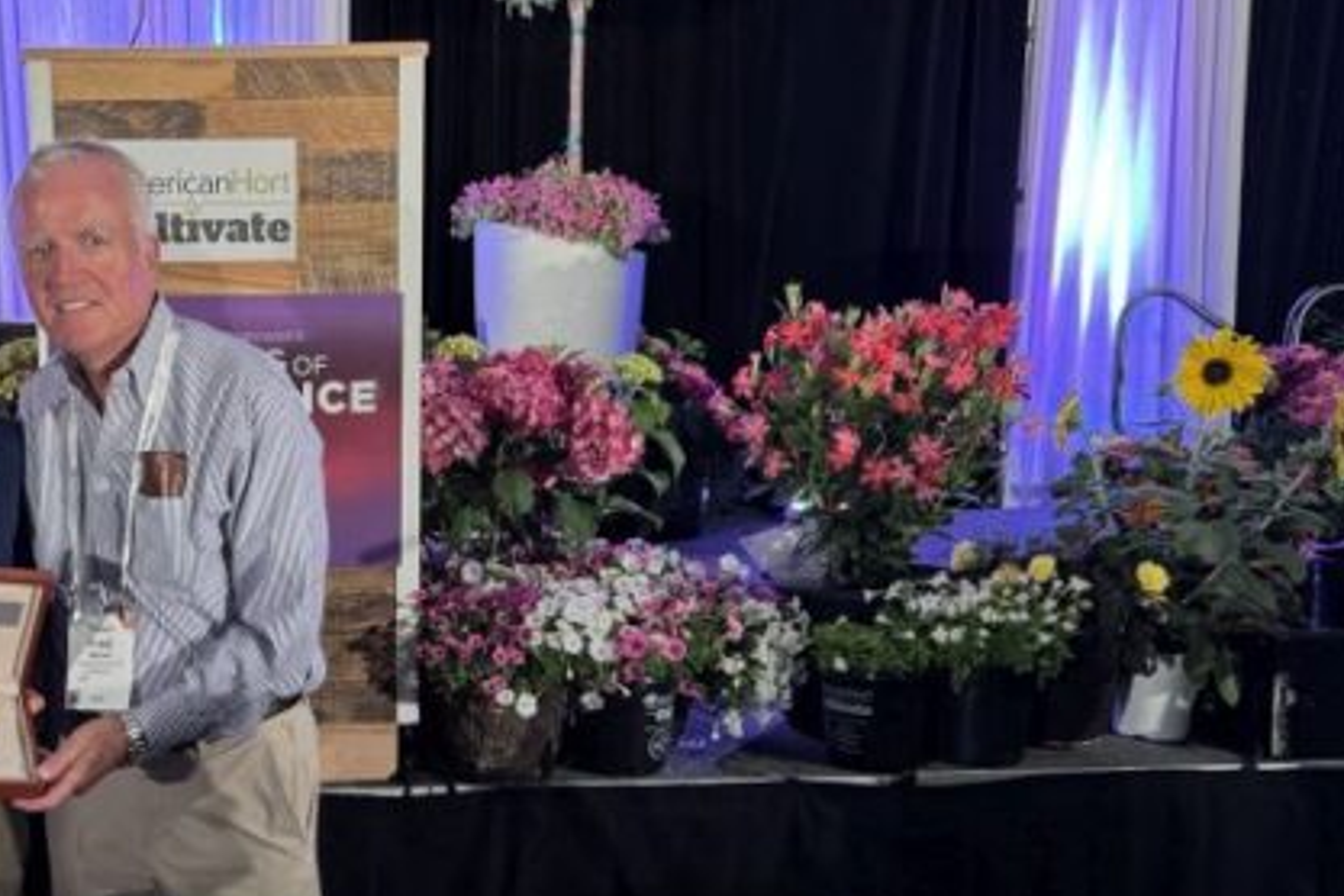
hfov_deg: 40.6
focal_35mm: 46
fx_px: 1717
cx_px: 232
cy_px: 683
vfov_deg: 28.8
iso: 250
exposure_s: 1/47
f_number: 1.78
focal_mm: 6.76
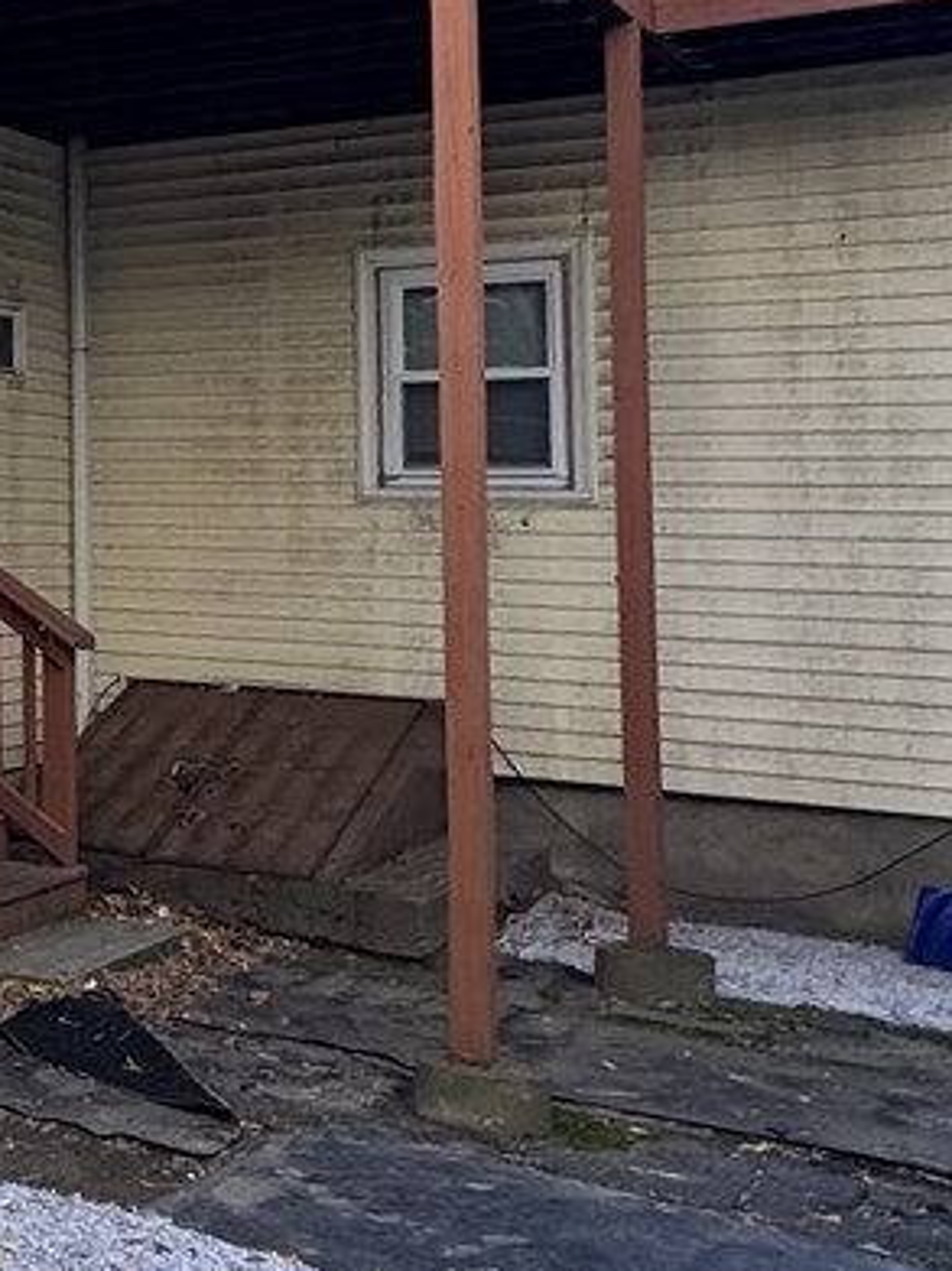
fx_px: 2018
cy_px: 384
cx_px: -864
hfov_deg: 18.8
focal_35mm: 55
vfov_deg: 34.5
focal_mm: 2.22
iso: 40
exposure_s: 1/190
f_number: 2.2
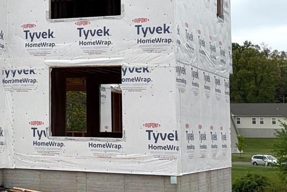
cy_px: 18
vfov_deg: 13.4
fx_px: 806
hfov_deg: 19.4
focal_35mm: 101
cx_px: -24
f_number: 1.6
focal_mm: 5.96
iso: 64
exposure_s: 1/4608
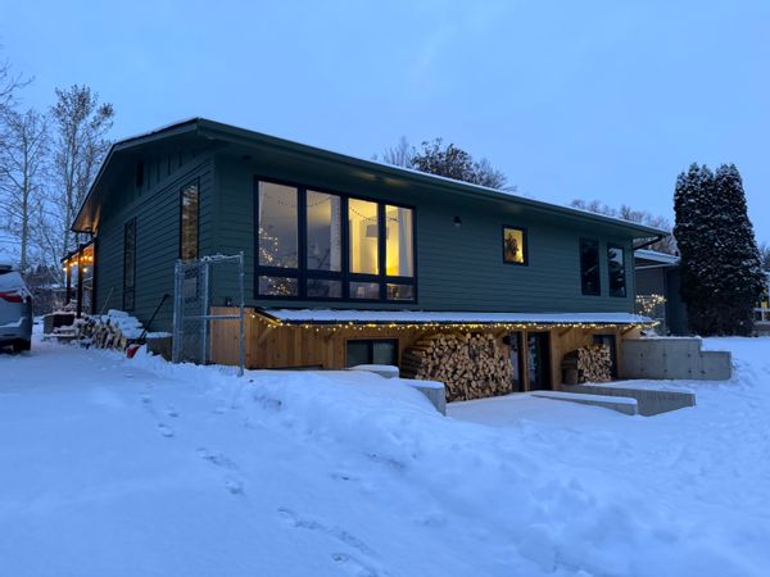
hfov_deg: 71.6
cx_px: 385
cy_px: 288
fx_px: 534
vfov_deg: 56.8
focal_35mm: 24
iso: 500
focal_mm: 6.86
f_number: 1.78
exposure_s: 1/60
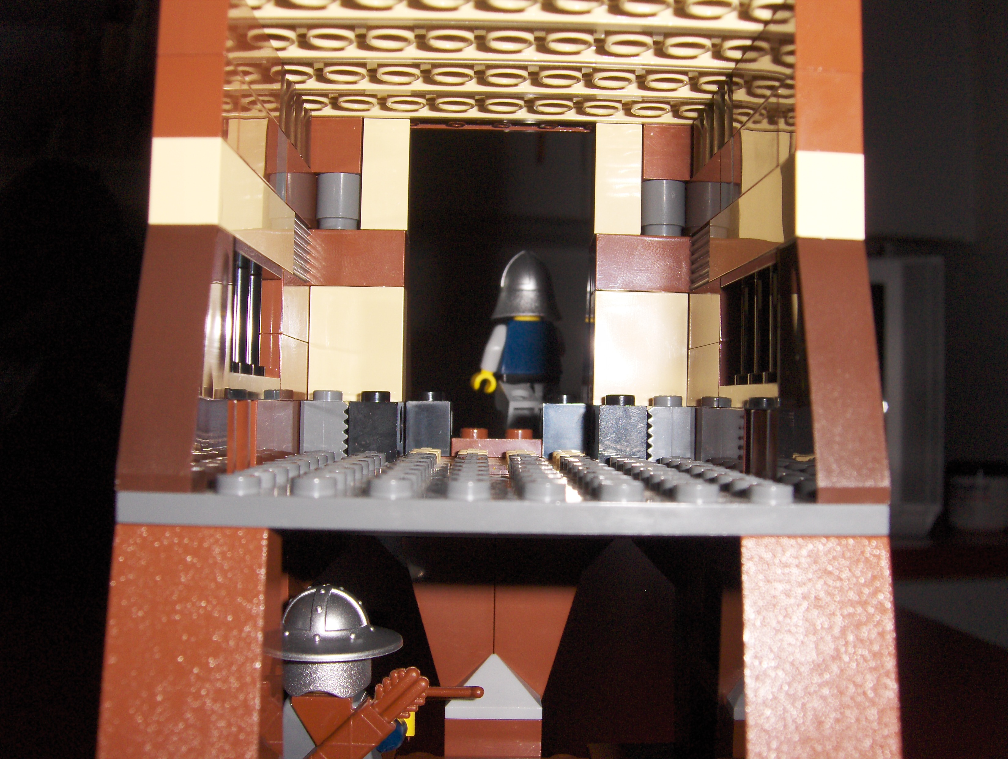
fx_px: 1020
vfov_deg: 40.8
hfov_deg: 52.6
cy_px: 380
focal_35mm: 35
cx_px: 504
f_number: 5.5
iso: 100
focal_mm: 7.5
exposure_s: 1/60
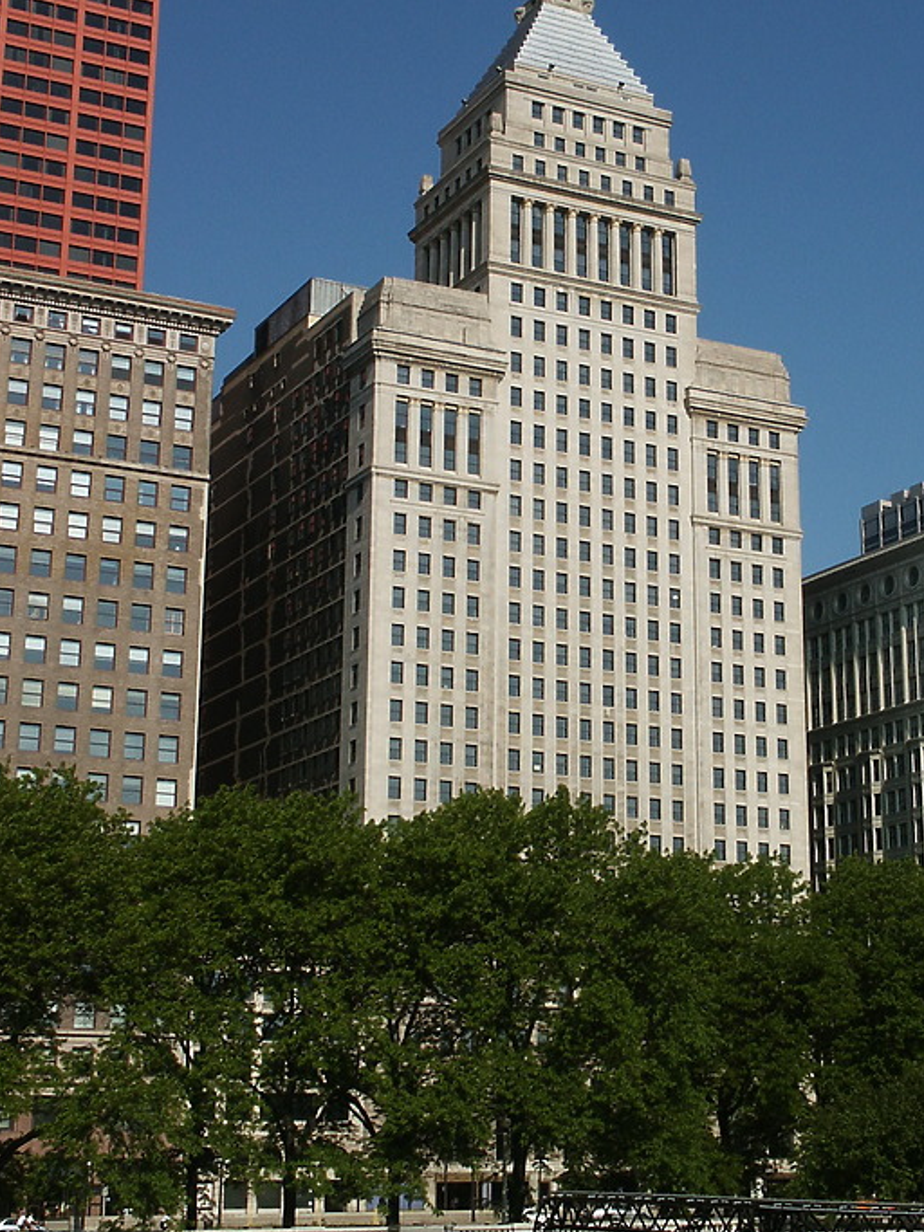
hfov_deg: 25.1
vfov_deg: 33.2
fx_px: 2065
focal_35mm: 58
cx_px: 591
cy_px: 509
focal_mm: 9.26
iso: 64
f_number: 8
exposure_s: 1/500
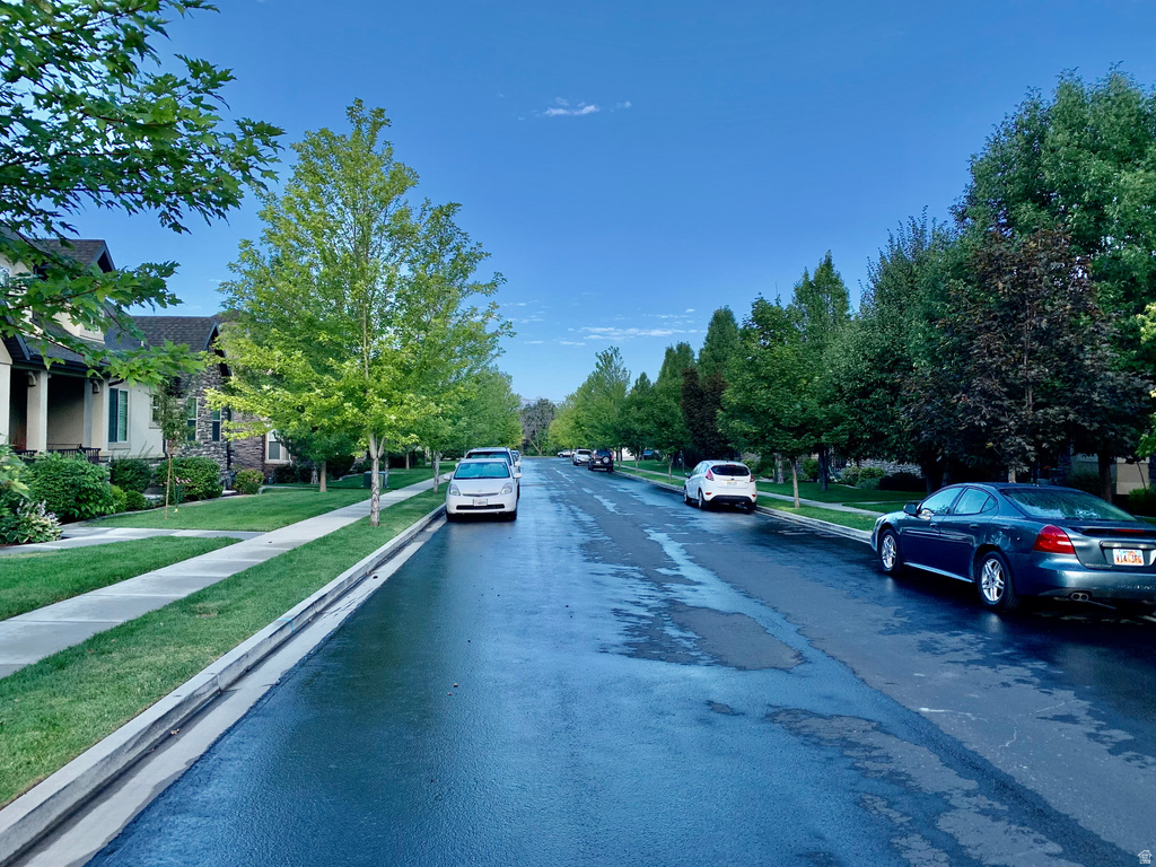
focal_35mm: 26
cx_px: 578
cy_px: 434
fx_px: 868
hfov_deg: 67.3
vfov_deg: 53.1
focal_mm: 4.25
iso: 25
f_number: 1.8
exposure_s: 1/856
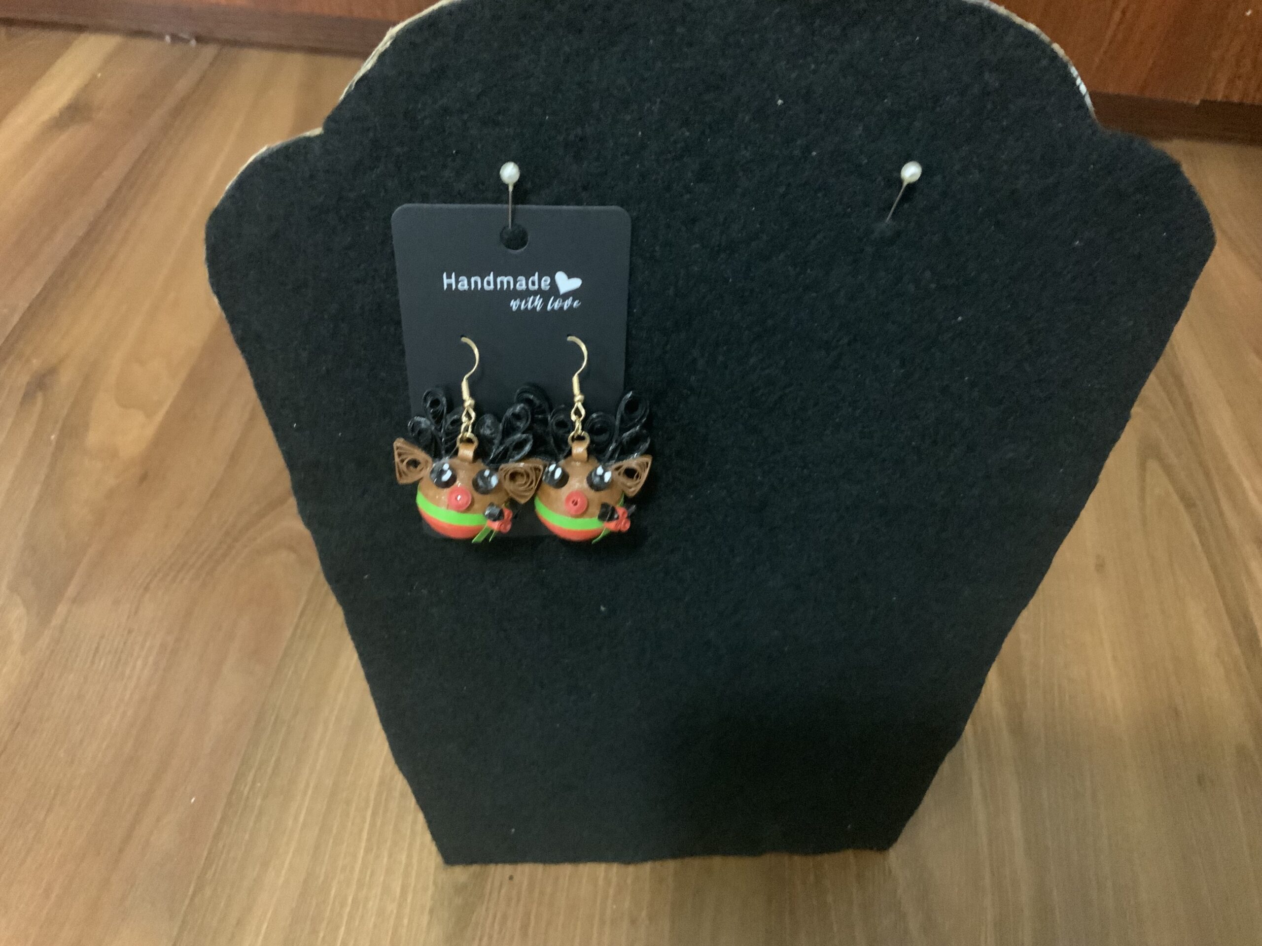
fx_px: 1057
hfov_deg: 61.7
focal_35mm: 29
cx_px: 631
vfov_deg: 48.2
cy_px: 473
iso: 500
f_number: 1.8
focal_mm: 3
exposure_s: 1/17
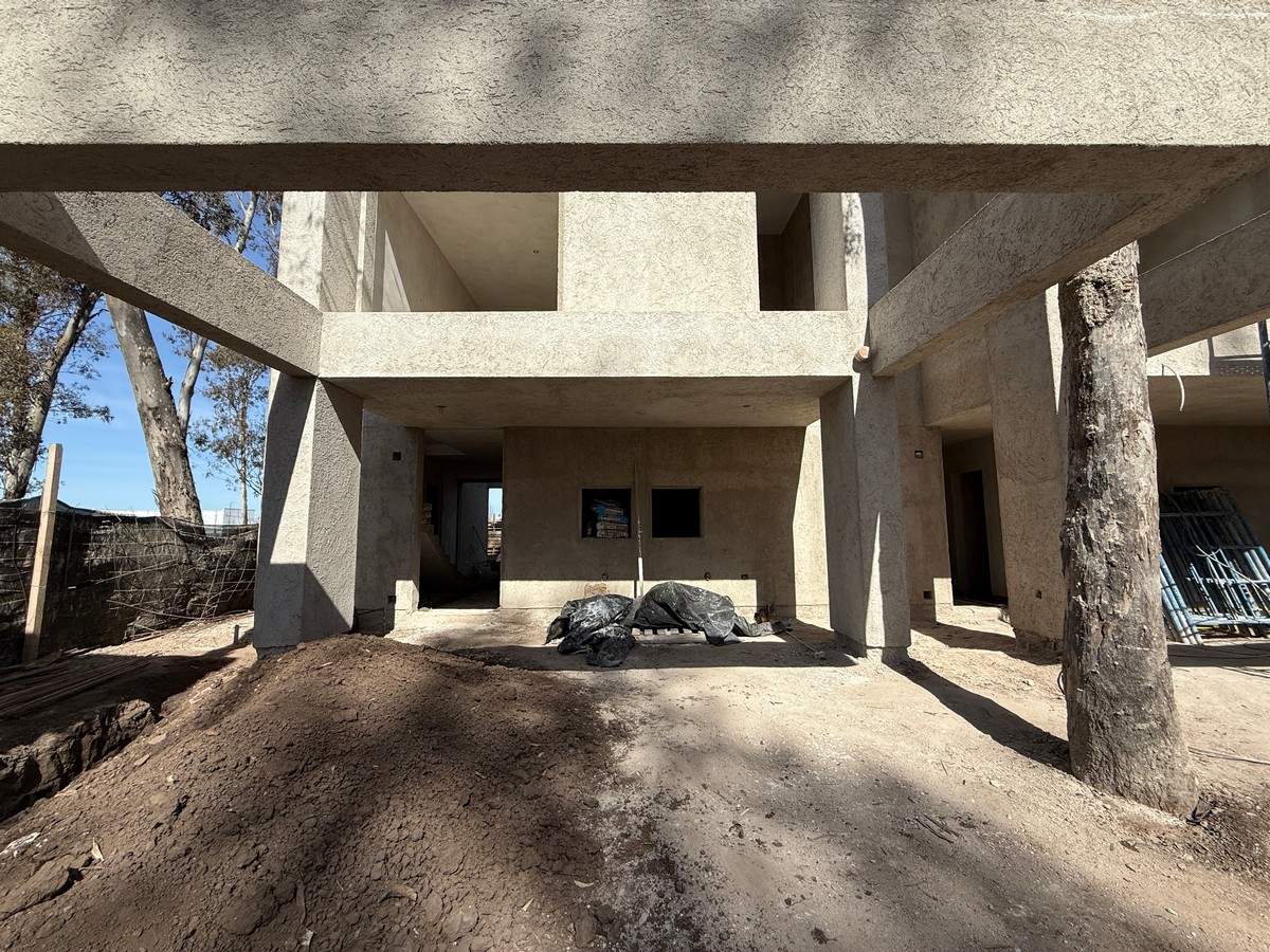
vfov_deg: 85.7
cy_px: 476
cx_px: 635
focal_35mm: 14
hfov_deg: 102.1
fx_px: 514
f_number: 2.2
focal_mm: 2.22
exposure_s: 1/2024
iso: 50
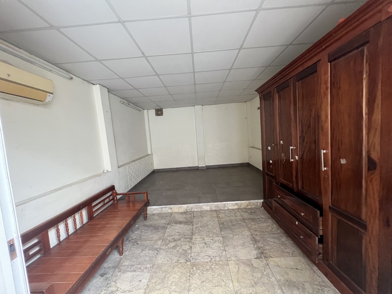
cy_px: 147
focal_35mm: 13
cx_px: 196
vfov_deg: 89.9
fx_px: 147
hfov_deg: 106.2
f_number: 1.8
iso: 800
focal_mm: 1.57
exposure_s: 1/60
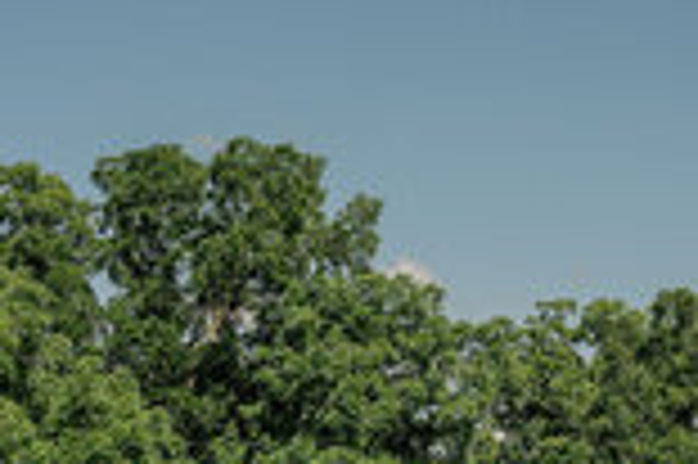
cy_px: 446
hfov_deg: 19.8
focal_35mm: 103
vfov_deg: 13.1
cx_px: 347
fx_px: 1995
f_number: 4
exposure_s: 1/8000
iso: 400
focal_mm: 40
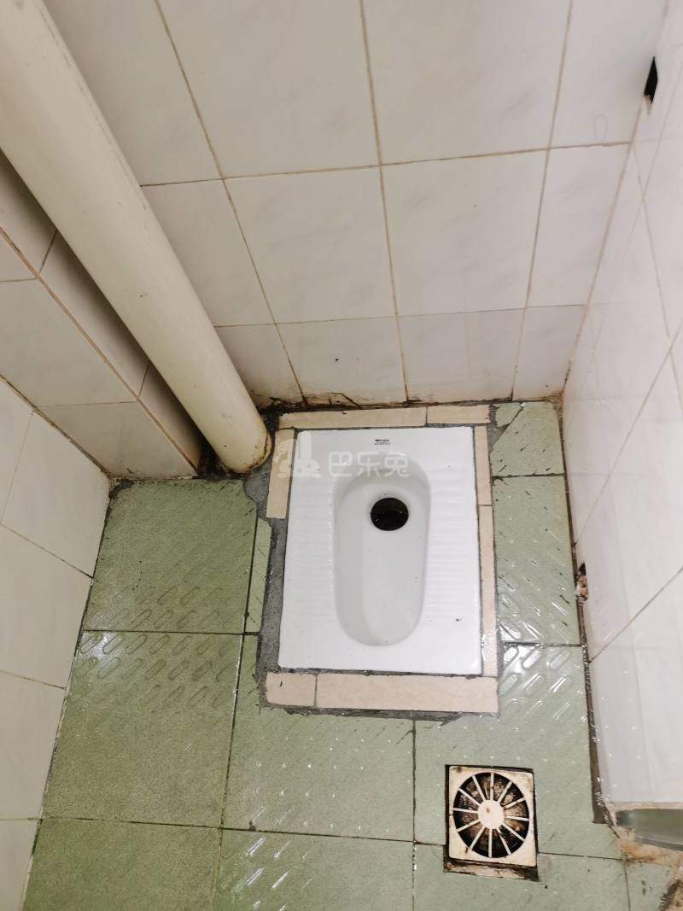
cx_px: 342
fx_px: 710
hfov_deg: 51.3
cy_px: 456
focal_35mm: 27
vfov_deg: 65.3
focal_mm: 5.58
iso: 200
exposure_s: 1/50
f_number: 1.8
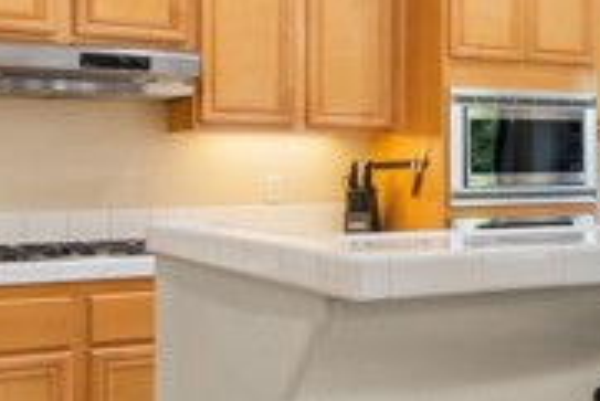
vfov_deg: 22.6
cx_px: 491
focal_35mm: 60
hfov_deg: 32.4
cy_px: 247
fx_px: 1001
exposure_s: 1/5
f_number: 8
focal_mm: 17
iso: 400
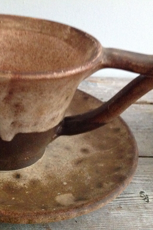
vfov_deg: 40.3
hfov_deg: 26.7
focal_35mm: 49
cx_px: 18
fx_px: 312
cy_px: 115
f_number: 2.4
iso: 800
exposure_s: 1/15
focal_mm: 4.28
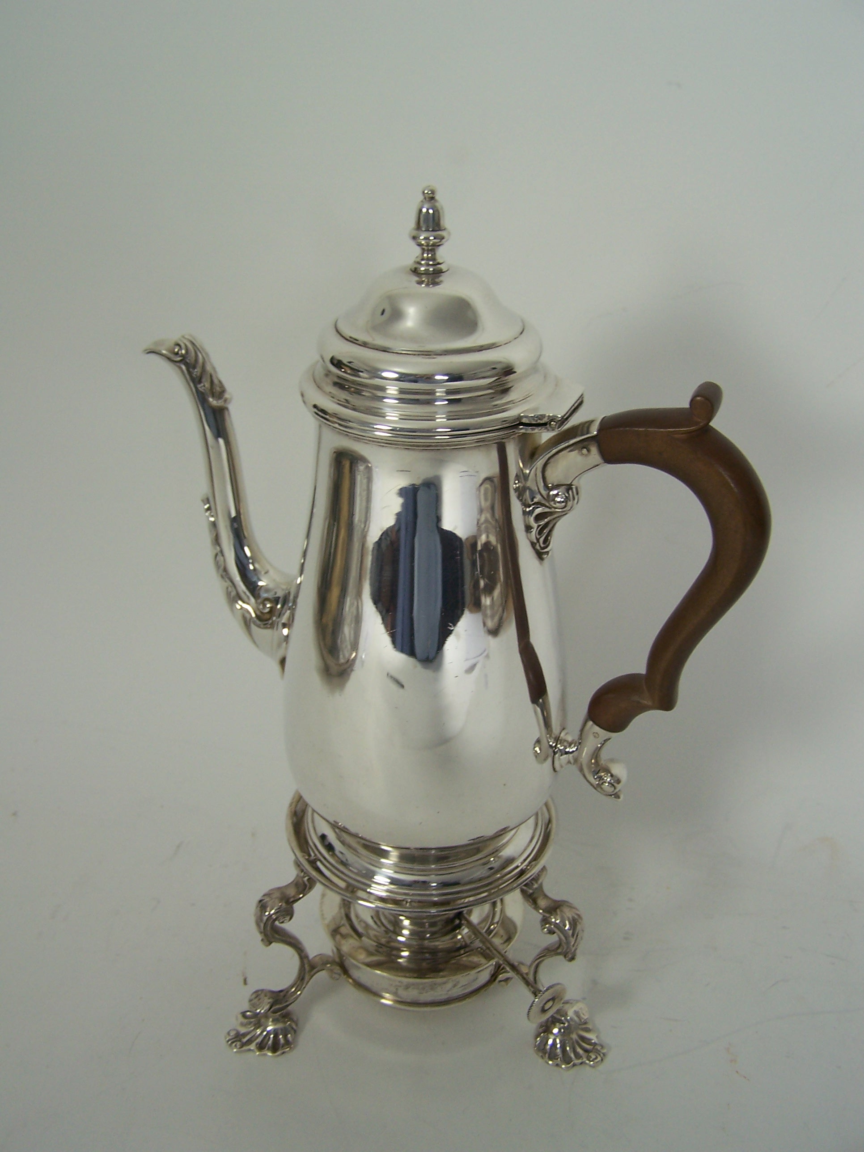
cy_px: 576
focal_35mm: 38
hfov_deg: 37.7
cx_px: 432
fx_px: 1265
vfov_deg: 49.0
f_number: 2.8
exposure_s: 1/60
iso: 80
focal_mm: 6.3
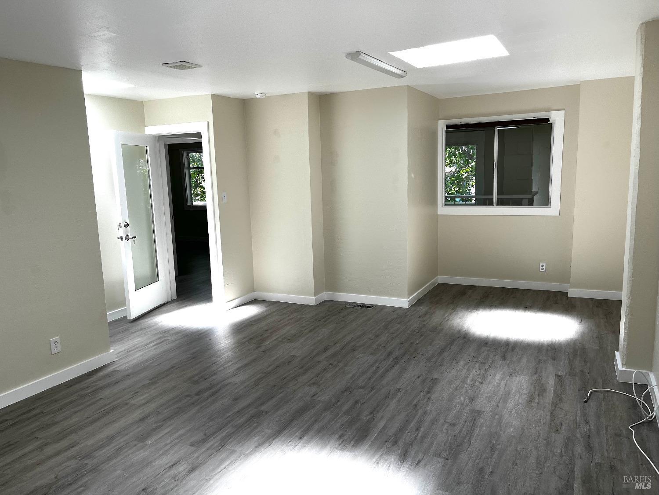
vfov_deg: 53.1
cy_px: 248
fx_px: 495
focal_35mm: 26
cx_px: 330
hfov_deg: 67.3
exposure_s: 1/308
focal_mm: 5.1
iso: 50
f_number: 1.6
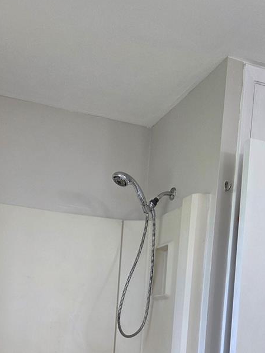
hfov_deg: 31.1
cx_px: 75
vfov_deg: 37.3
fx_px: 470
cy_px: 344
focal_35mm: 46
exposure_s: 1/120
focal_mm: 5.4
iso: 160
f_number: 1.8
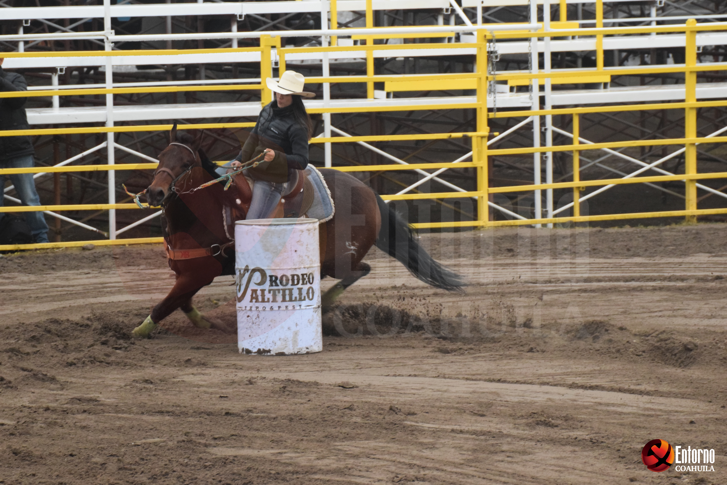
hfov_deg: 5.7
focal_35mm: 360
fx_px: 7269
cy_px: 242
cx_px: 364
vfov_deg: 3.8
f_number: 6
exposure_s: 1/320
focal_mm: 240
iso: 3200
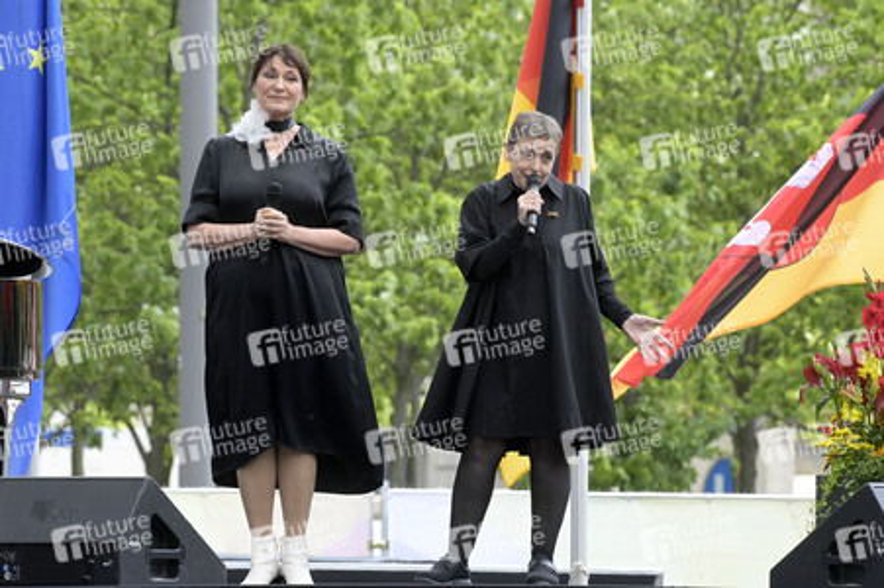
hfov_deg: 4.1
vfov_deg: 2.7
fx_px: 12268
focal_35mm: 500
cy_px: 294
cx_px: 442
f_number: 16
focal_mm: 500
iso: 4000
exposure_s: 1/500
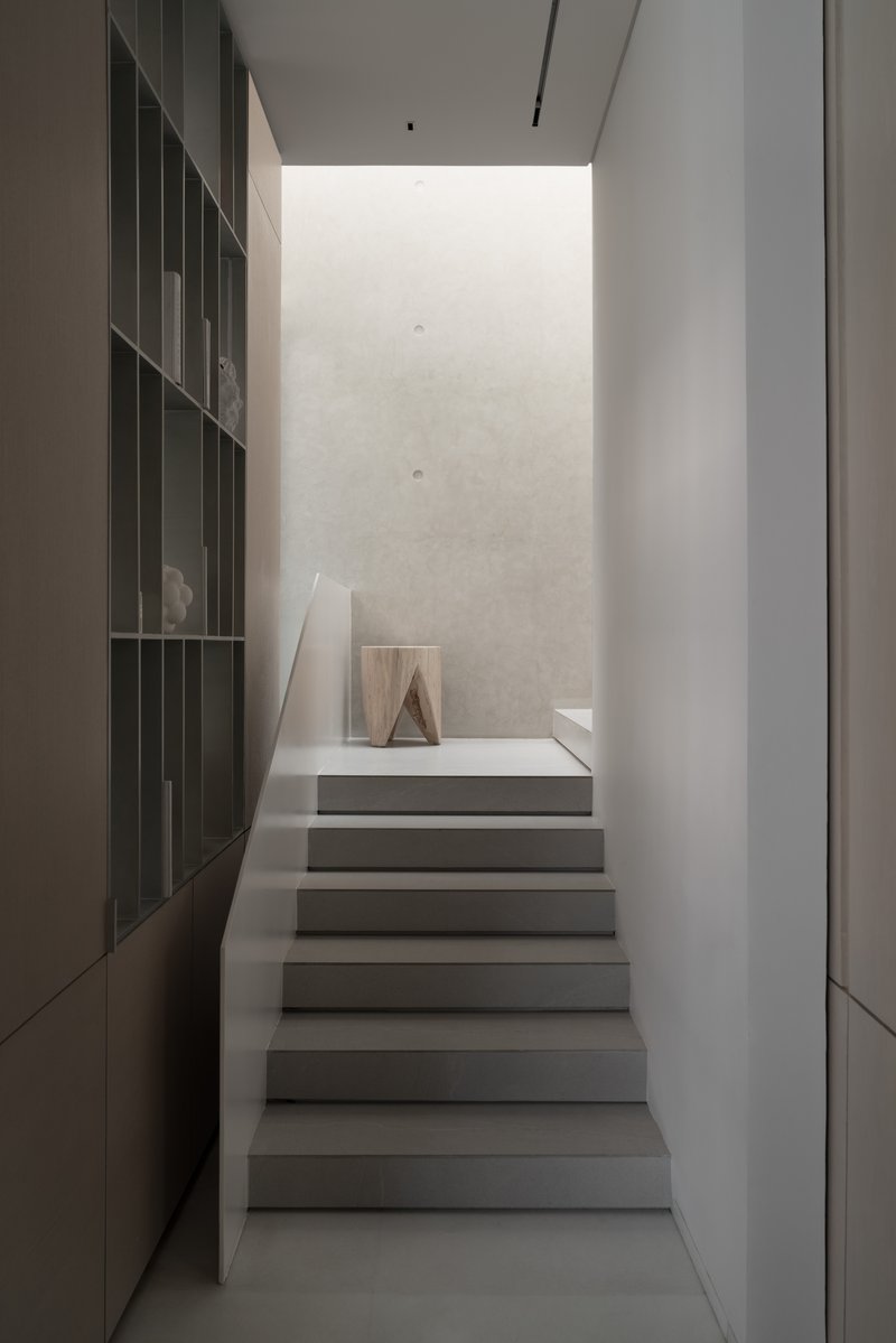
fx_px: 895
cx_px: 448
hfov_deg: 53.2
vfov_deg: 73.7
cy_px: 672
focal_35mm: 24
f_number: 9
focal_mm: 24
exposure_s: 3.2
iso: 100
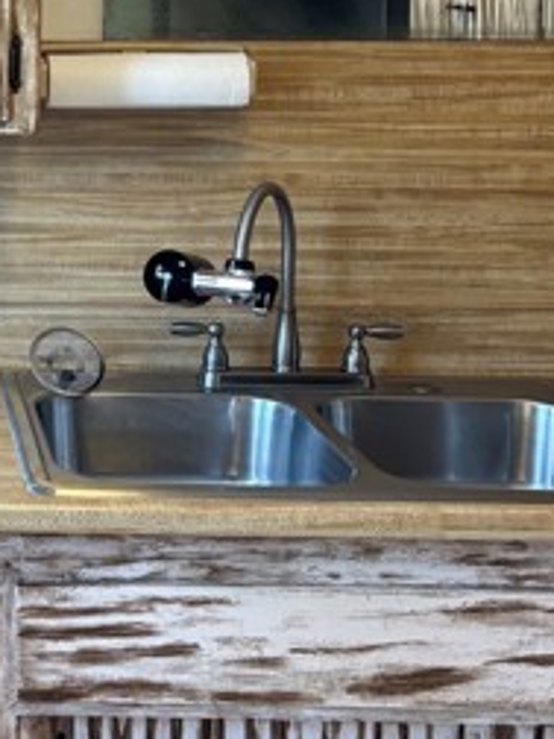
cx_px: -132
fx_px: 1408
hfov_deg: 20.6
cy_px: 120
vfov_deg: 28.6
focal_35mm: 66
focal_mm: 5.96
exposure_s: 1/117
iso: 125
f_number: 1.6
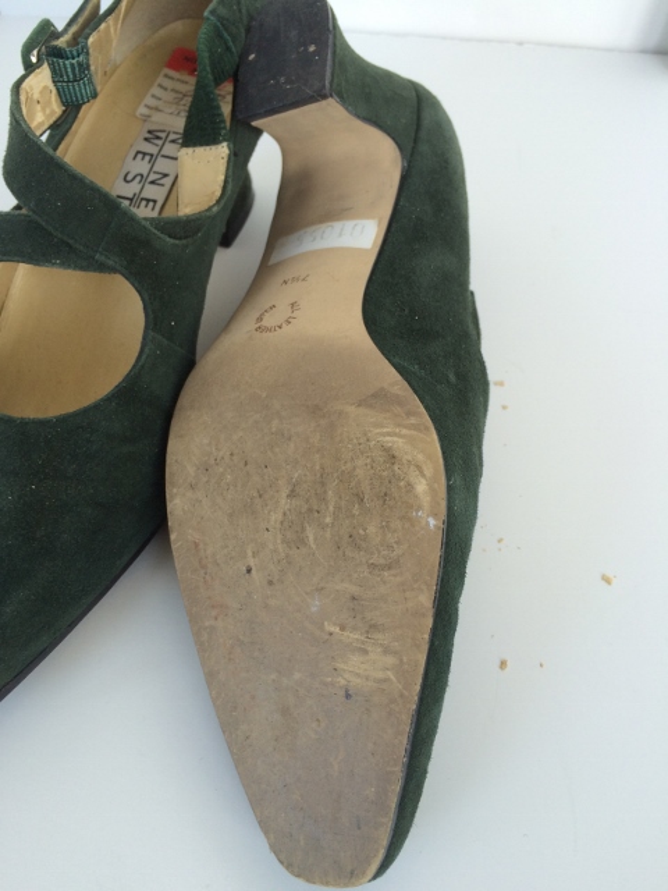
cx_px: 334
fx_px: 746
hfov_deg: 48.2
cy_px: 446
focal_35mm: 29
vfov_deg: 61.7
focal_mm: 4.15
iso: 40
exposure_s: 1/60
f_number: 2.2
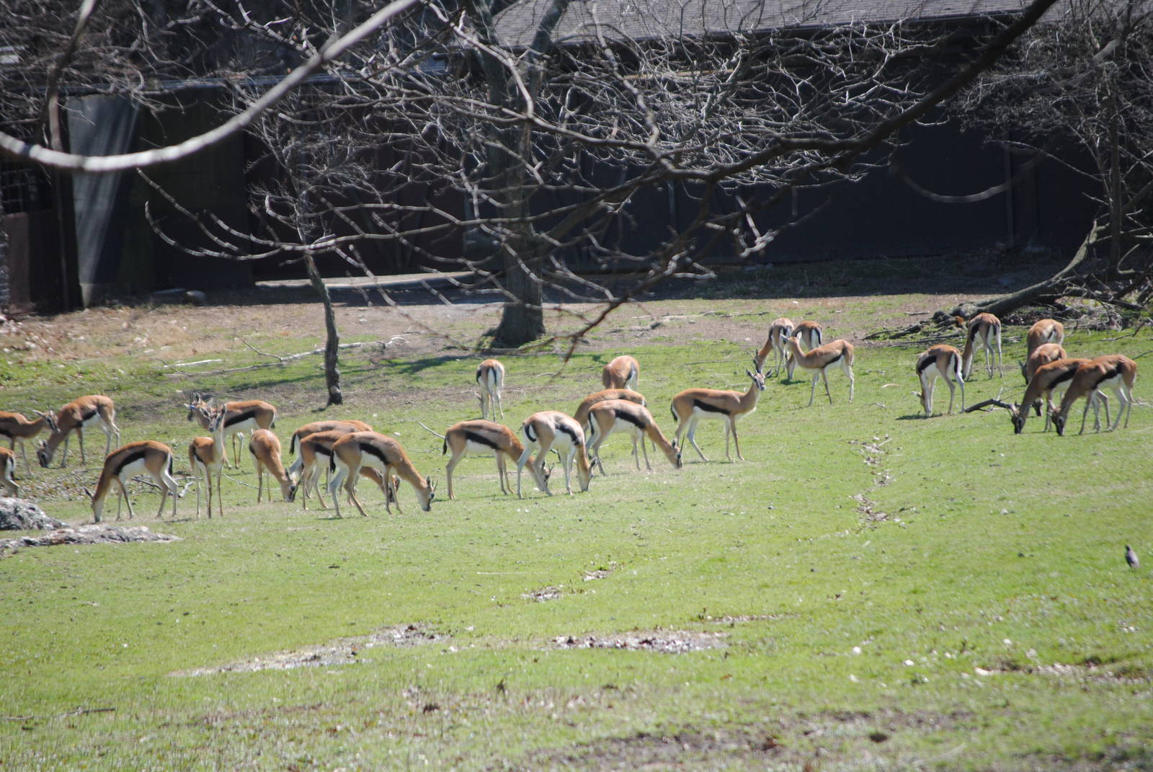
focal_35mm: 300
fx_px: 9620
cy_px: 386
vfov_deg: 4.6
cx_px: 576
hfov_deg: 6.9
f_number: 5.6
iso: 280
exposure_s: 1/500
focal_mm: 200
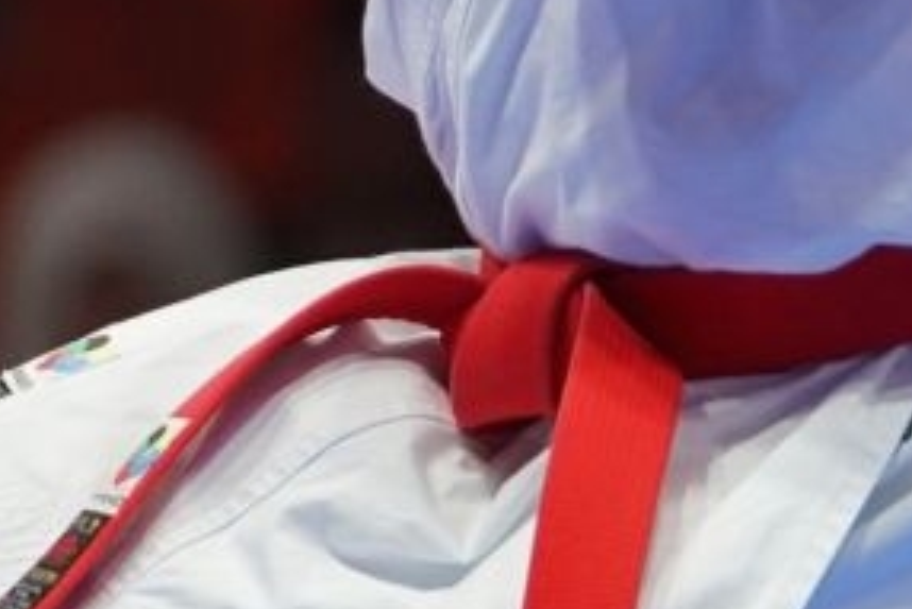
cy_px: 249
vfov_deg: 0.8
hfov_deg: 1.3
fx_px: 41135
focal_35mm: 1623
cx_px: 517
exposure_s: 1/500
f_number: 4
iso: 1600
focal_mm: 258
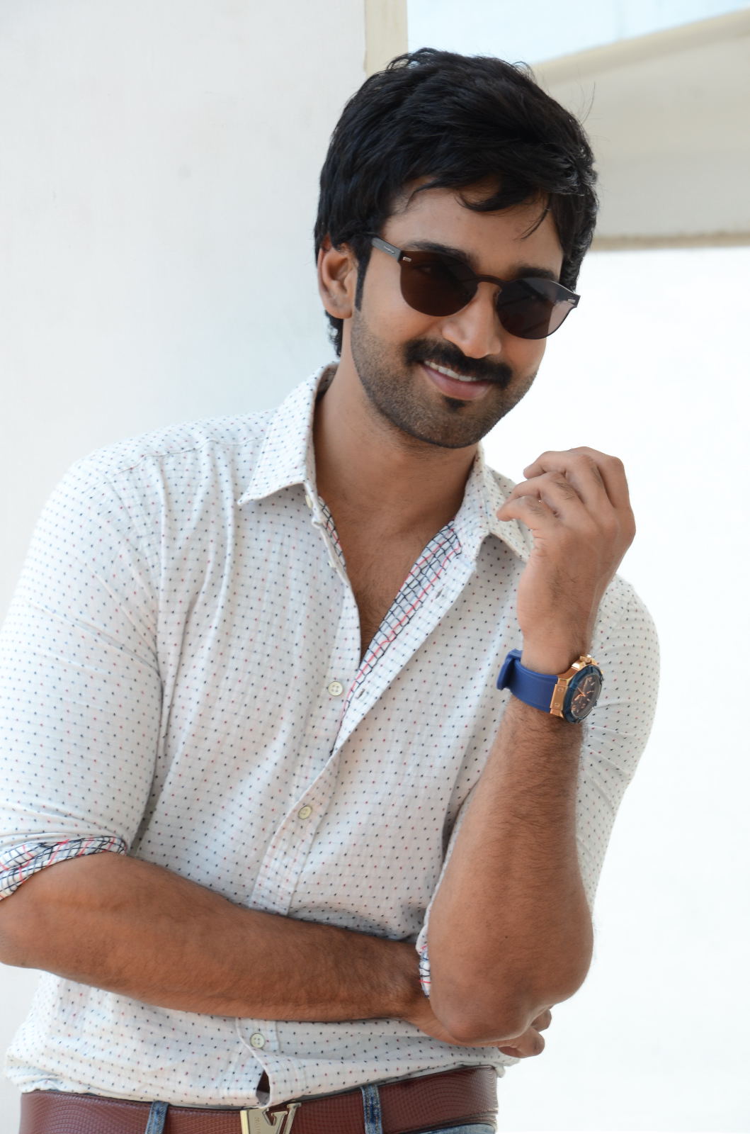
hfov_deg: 8.7
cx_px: 375
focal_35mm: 158
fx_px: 4946
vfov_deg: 13.1
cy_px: 567
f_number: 8
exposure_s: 1/125
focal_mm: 105
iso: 500
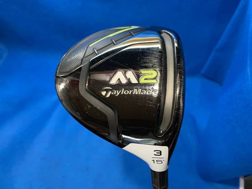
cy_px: 94
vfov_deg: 53.1
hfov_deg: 67.3
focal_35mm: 26
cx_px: 126
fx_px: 189
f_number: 1.8
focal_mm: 4.25
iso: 125
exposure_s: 1/60
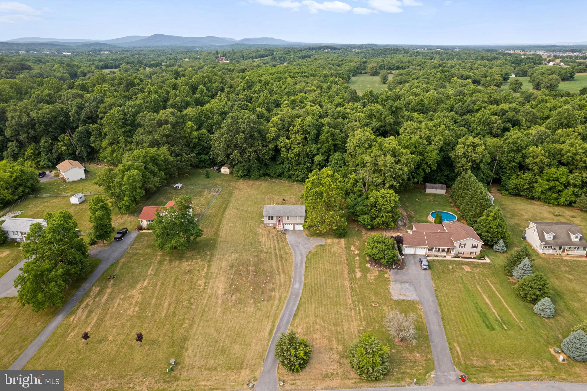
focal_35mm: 22
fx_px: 359
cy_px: 196
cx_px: 294
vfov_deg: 57.2
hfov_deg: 78.6
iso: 100
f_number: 2.8
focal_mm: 8.38
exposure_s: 1/120
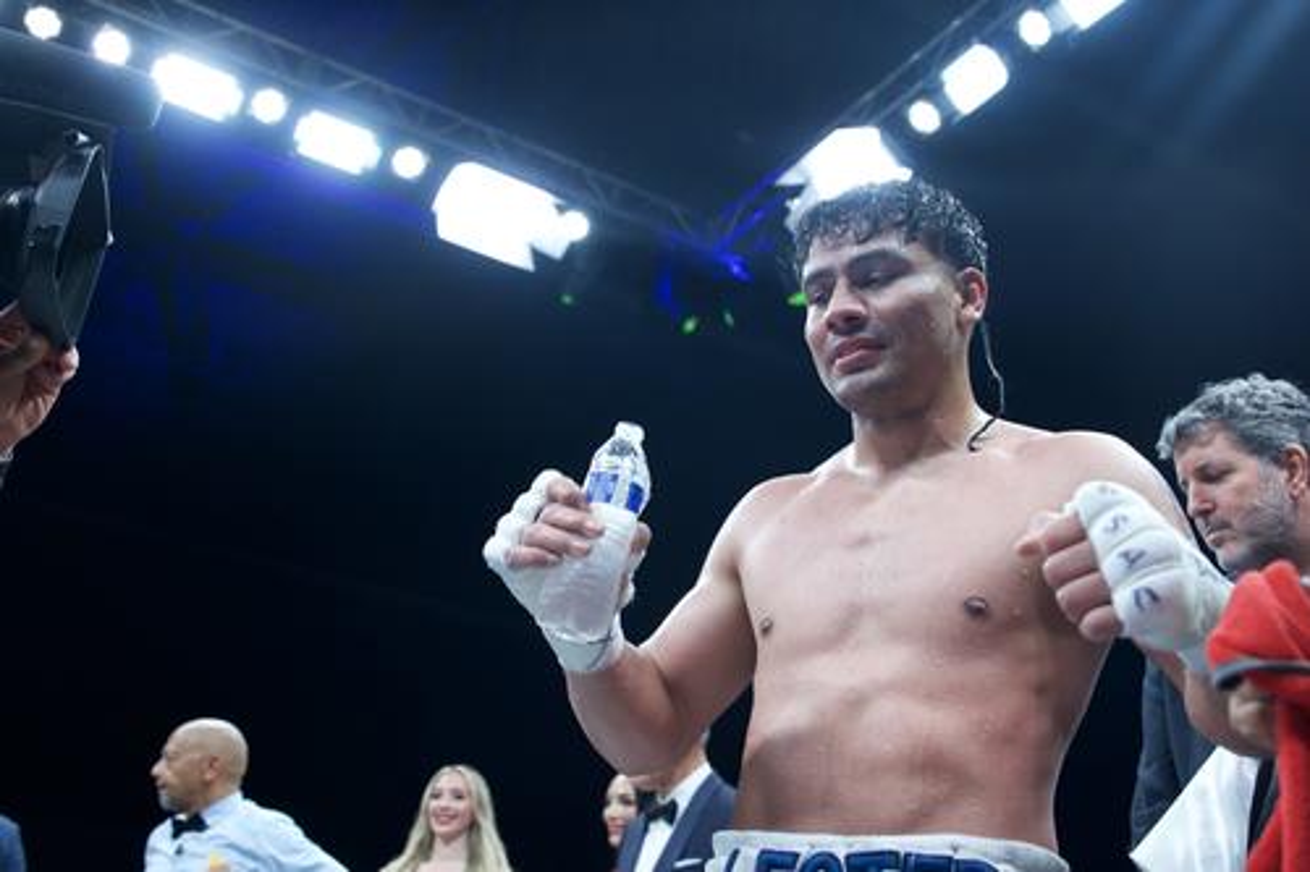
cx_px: 655
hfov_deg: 53.1
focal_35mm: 36
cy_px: 436
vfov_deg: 36.8
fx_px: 1309
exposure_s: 1/1000
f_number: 3.2
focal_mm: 24
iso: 2500
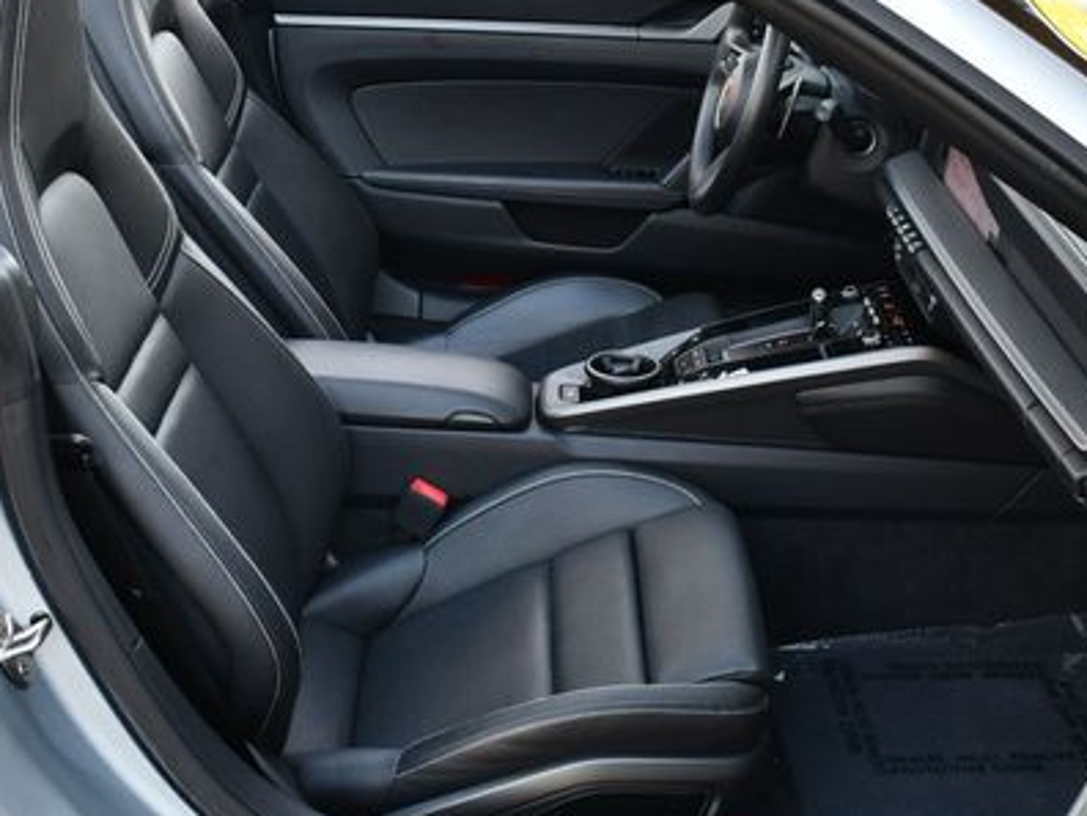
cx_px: 533
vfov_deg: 26.1
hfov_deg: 34.3
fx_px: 1758
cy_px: 335
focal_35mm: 56
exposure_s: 1/250
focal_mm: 18
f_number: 3.5
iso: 400
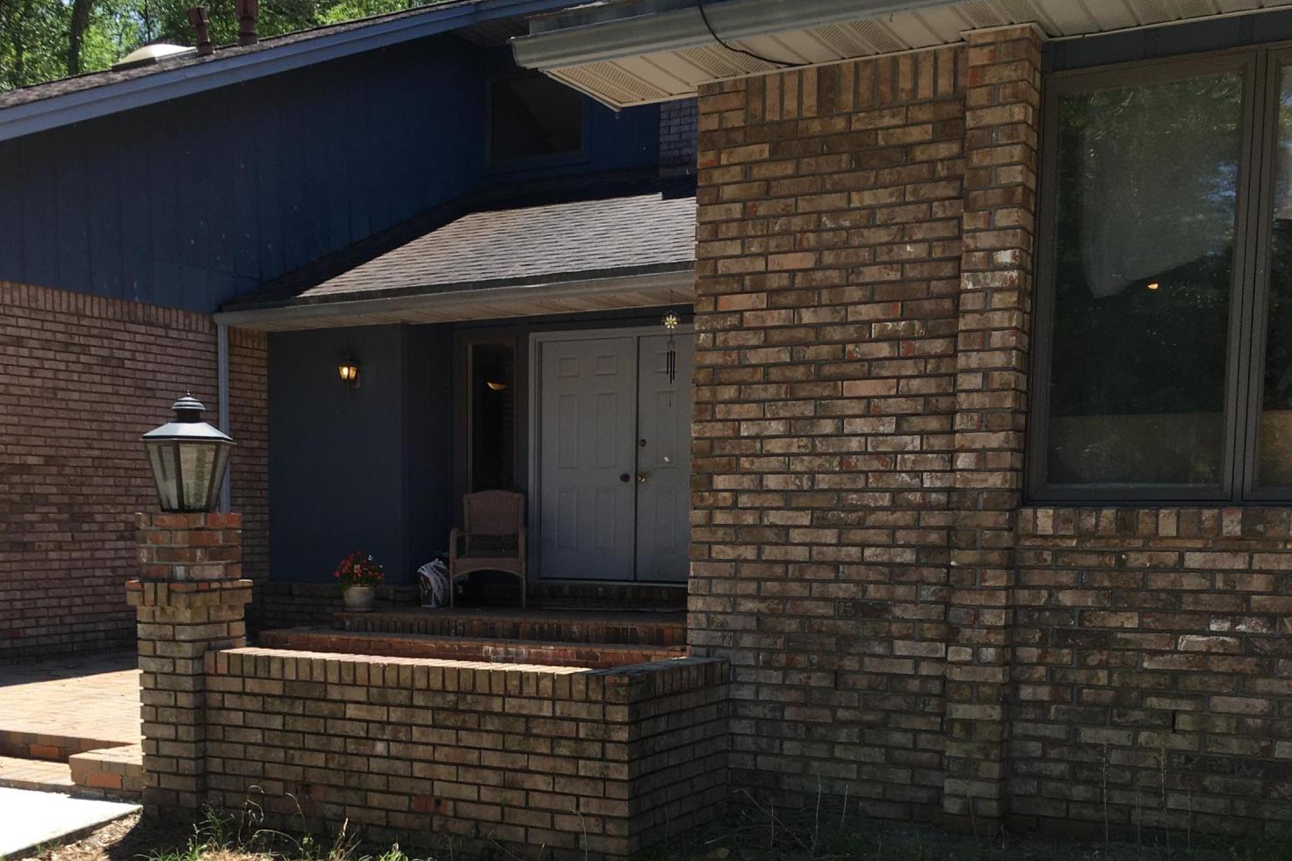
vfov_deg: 31.9
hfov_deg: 47.4
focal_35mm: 41
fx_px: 1471
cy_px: 675
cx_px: 637
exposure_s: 1/601
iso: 25
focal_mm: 4.15
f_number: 2.2
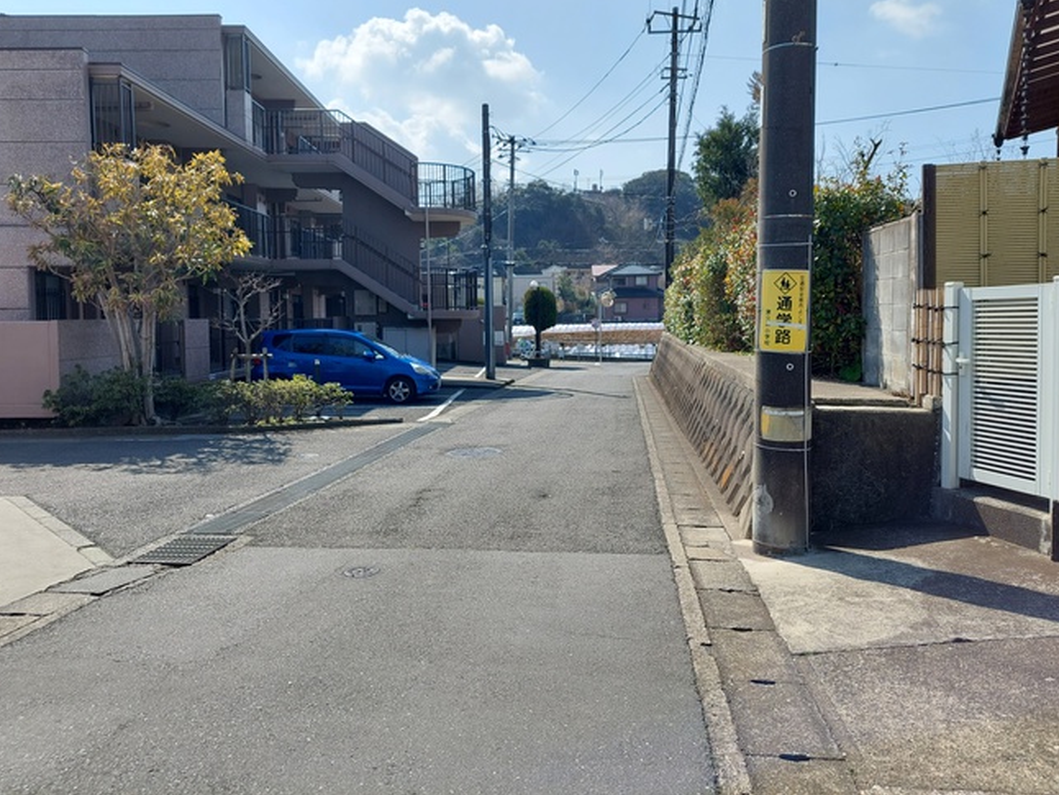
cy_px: 366
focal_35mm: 26
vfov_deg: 53.0
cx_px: 510
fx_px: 796
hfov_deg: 67.3
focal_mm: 5.23
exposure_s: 1/1504
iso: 40
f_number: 1.8
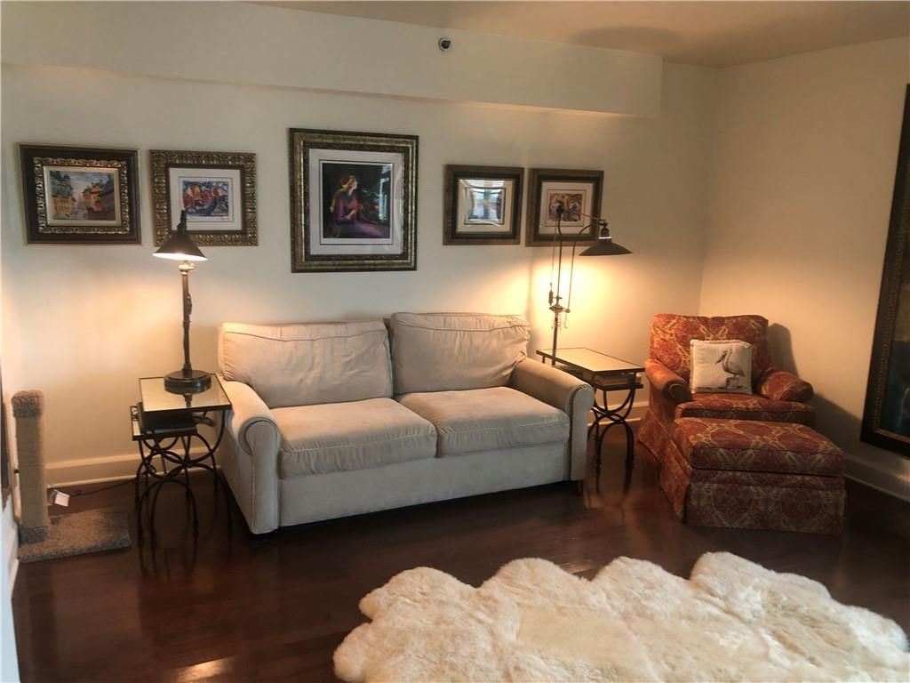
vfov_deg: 49.7
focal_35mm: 28
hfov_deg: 63.4
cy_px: 342
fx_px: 736
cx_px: 455
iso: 50
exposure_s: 1/15
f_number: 1.8
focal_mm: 3.99
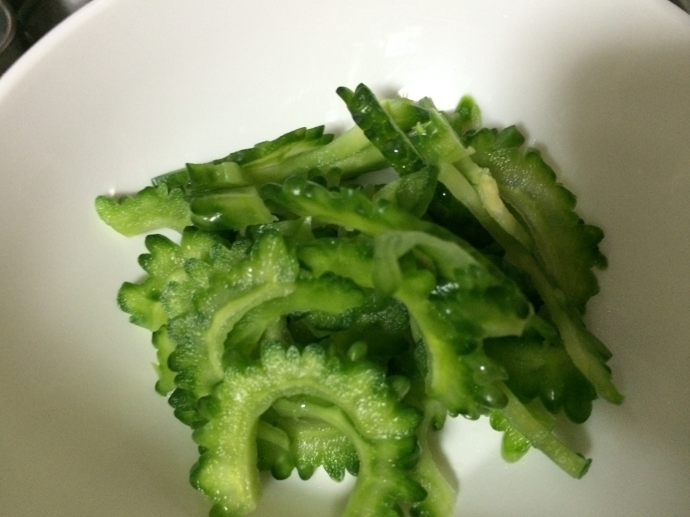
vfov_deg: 44.1
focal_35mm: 32
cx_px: 334
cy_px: 275
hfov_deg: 56.8
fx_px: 638
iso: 400
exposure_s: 1/15
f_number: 2.2
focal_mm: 4.12
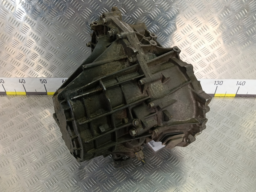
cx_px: 128
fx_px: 170
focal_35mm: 23
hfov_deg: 73.9
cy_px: 96
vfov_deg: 58.9
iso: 92
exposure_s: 1/50
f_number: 1.6
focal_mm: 4.11
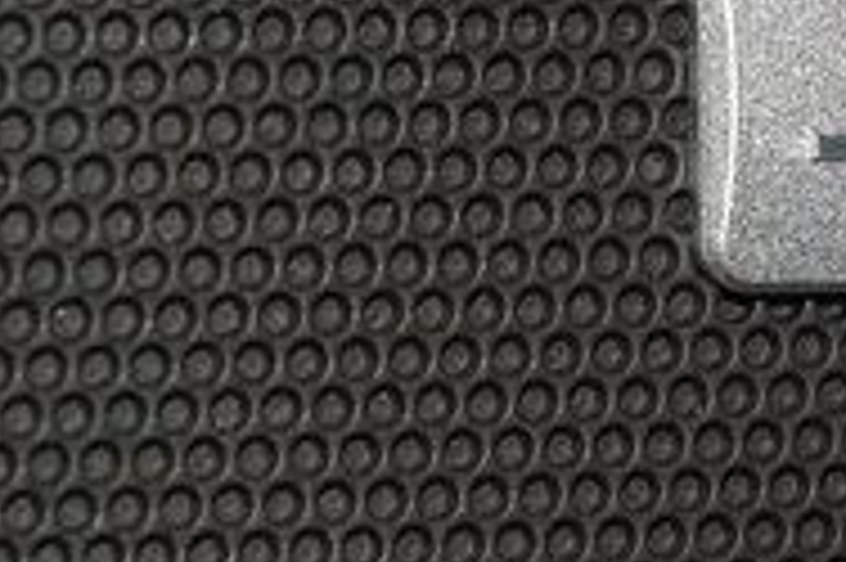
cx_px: 1112
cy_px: 74
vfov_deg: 2.4
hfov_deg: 3.6
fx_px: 13430
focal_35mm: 572
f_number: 8
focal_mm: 70
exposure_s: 1/125
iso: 100
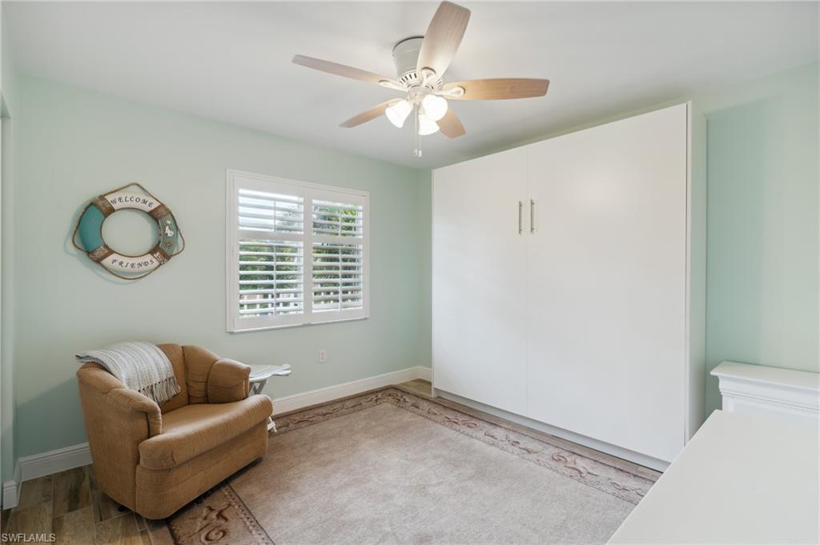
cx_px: 410
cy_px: 272
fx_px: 364
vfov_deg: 73.7
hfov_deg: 96.8
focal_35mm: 16
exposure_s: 1/13
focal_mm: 16
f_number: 9
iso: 200
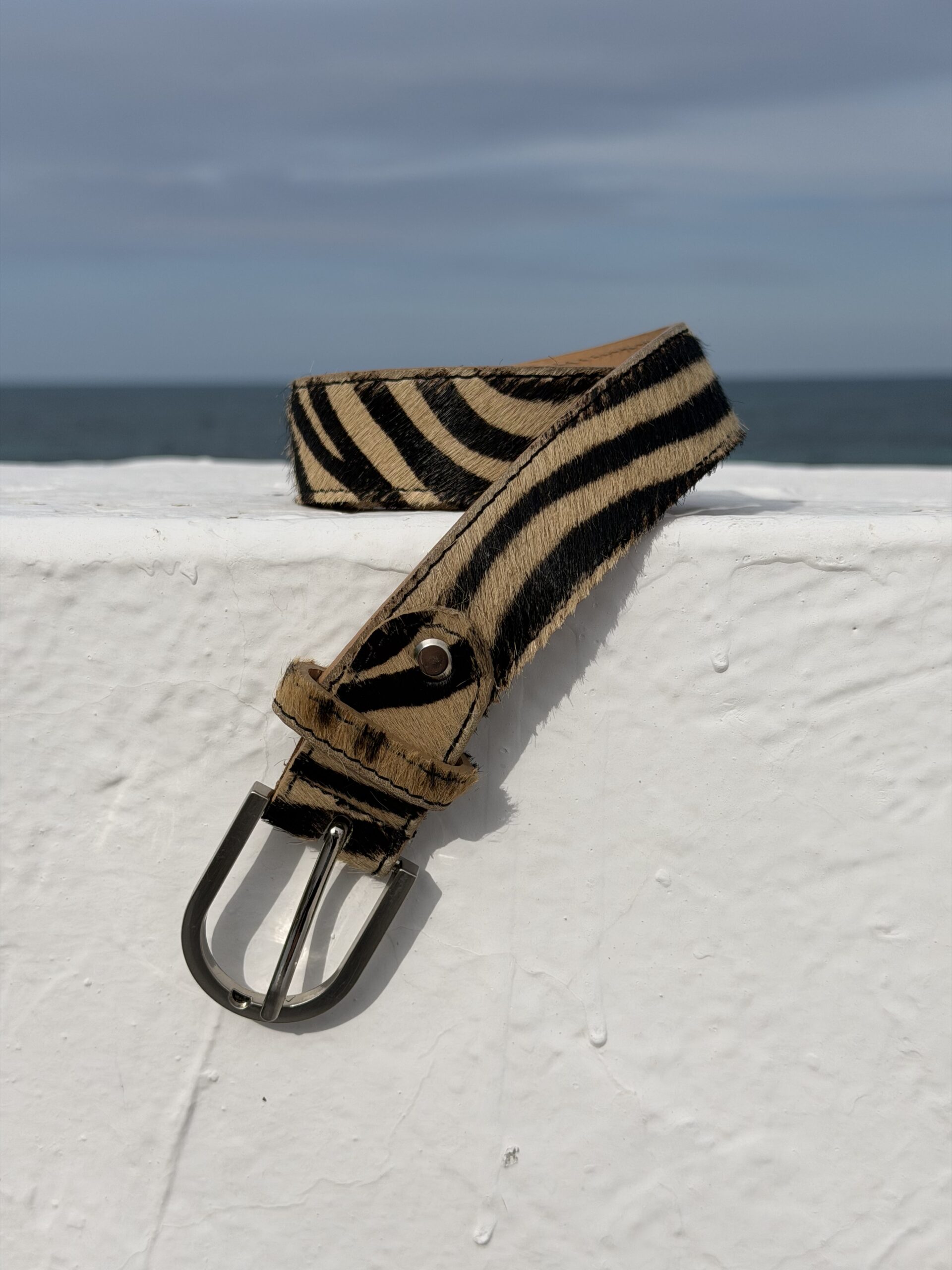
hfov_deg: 30.3
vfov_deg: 39.7
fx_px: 1760
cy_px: 635
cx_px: 476
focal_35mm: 48
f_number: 1.78
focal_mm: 6.76
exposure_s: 1/11364
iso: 64
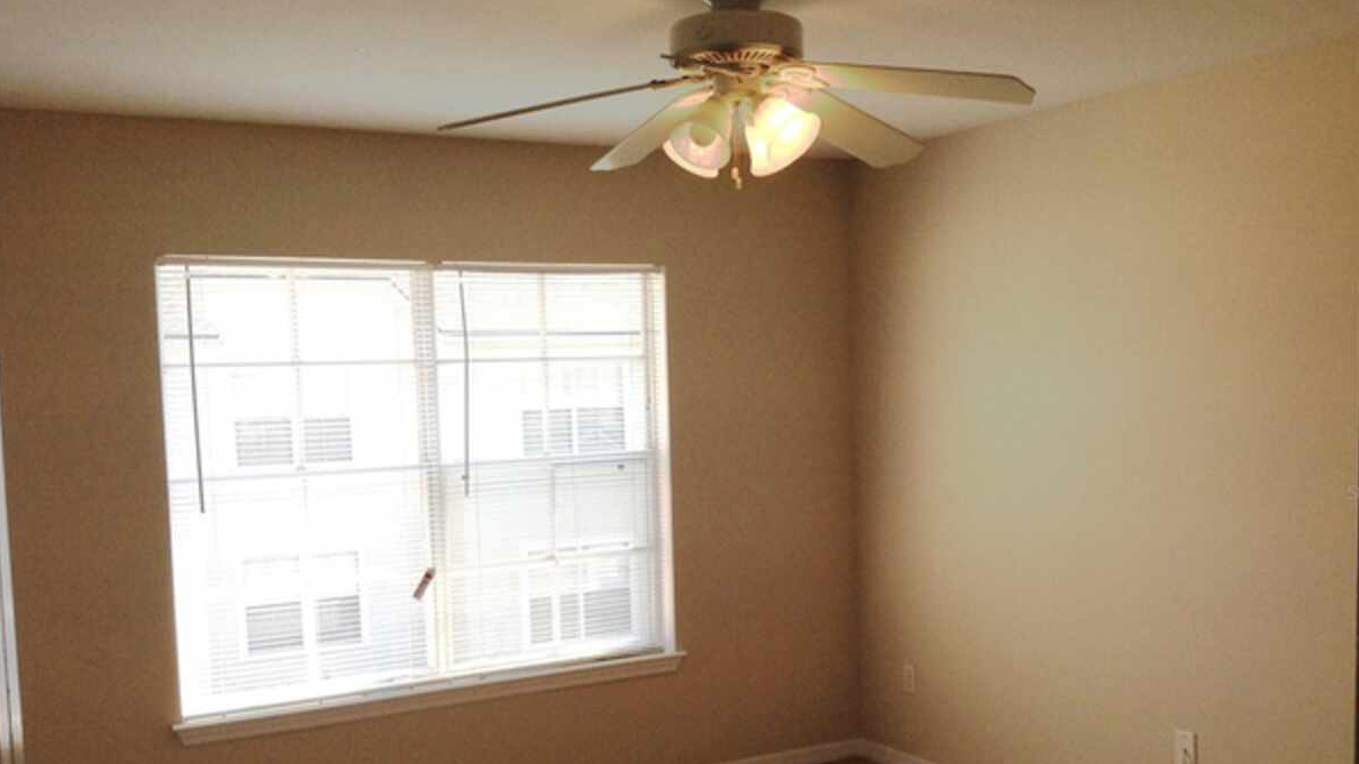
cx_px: 702
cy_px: 492
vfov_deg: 28.9
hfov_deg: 49.4
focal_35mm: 41
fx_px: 1478
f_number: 2.4
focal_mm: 4.28
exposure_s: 1/229
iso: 50
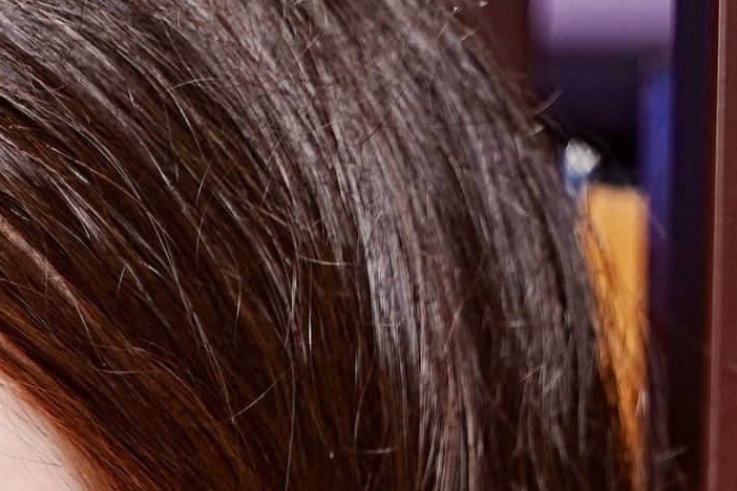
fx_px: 8393
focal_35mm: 410
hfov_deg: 5.0
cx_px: -297
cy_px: 1777
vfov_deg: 3.2
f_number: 2.8
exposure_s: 1/160
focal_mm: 75
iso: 200
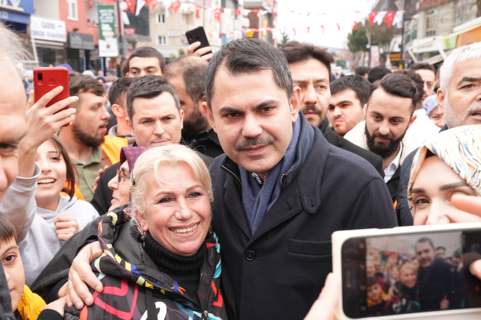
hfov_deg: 41.9
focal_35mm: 47
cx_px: 240
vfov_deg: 28.6
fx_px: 628
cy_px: 160
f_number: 8
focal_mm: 47
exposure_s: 1/200
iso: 1000
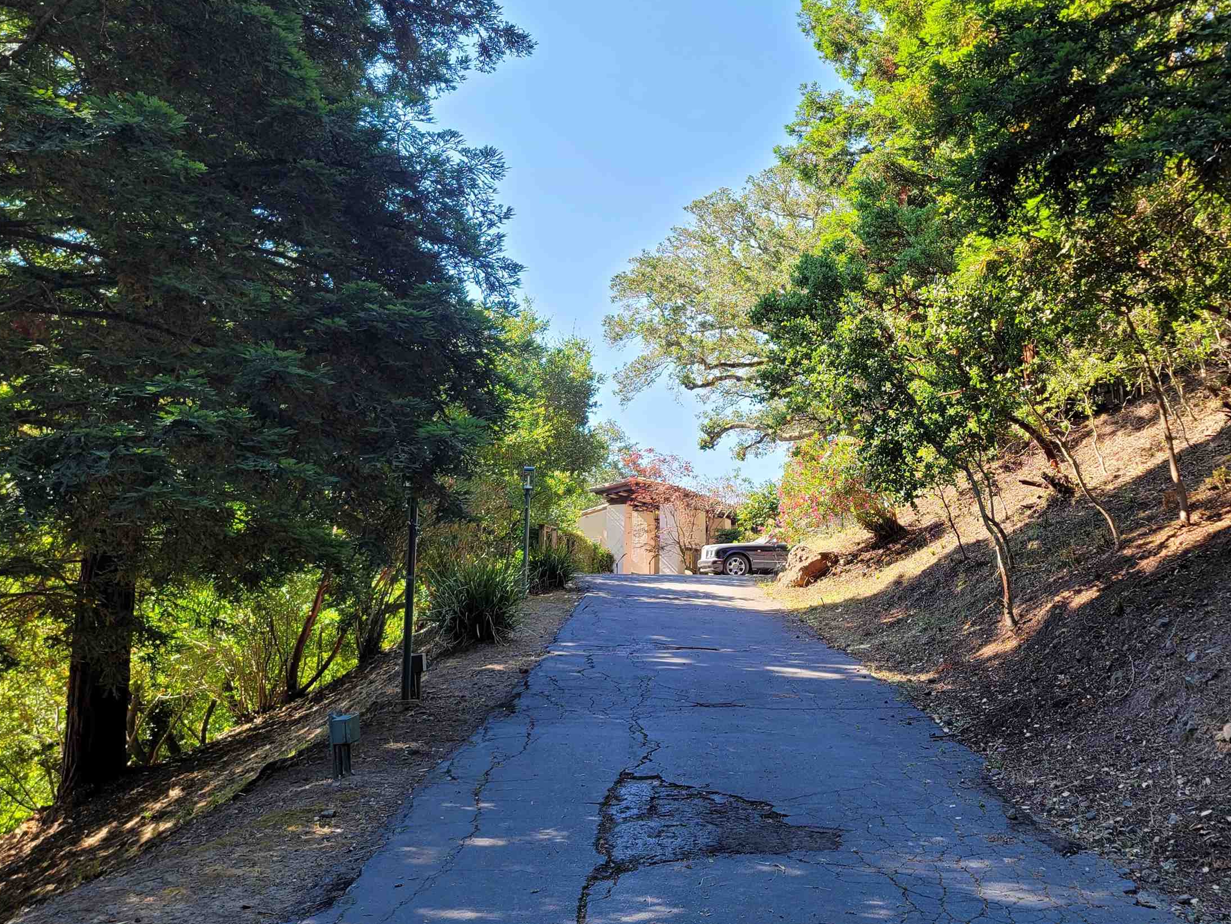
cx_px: 809
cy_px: 419
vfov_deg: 40.7
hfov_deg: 51.8
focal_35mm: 35
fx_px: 1245
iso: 20
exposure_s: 1/122
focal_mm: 7
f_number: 1.8
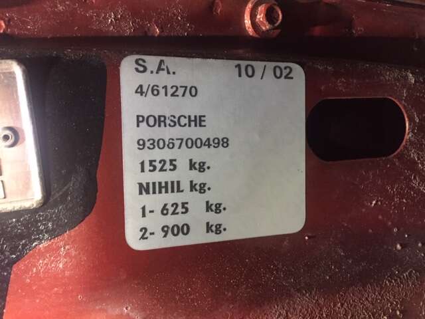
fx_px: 356
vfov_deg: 48.2
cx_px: 212
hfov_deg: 61.7
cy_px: 160
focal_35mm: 29
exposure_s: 1/17
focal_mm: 4.15
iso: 320
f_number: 2.2
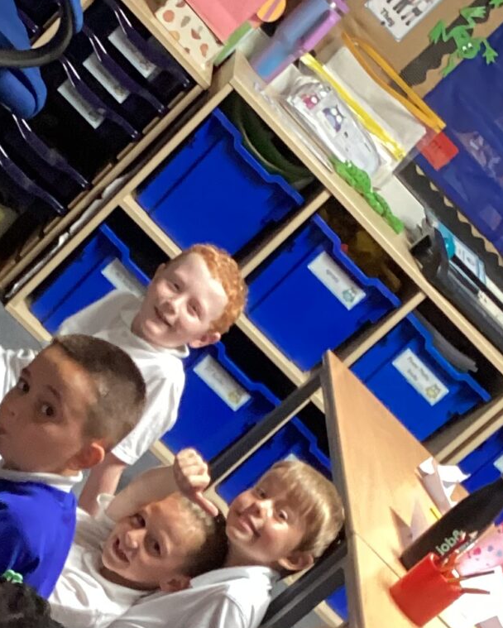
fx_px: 1897
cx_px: 116
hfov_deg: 15.0
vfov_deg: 18.3
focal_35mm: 102
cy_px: 635
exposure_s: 1/40
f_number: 2.4
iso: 320
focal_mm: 3.3
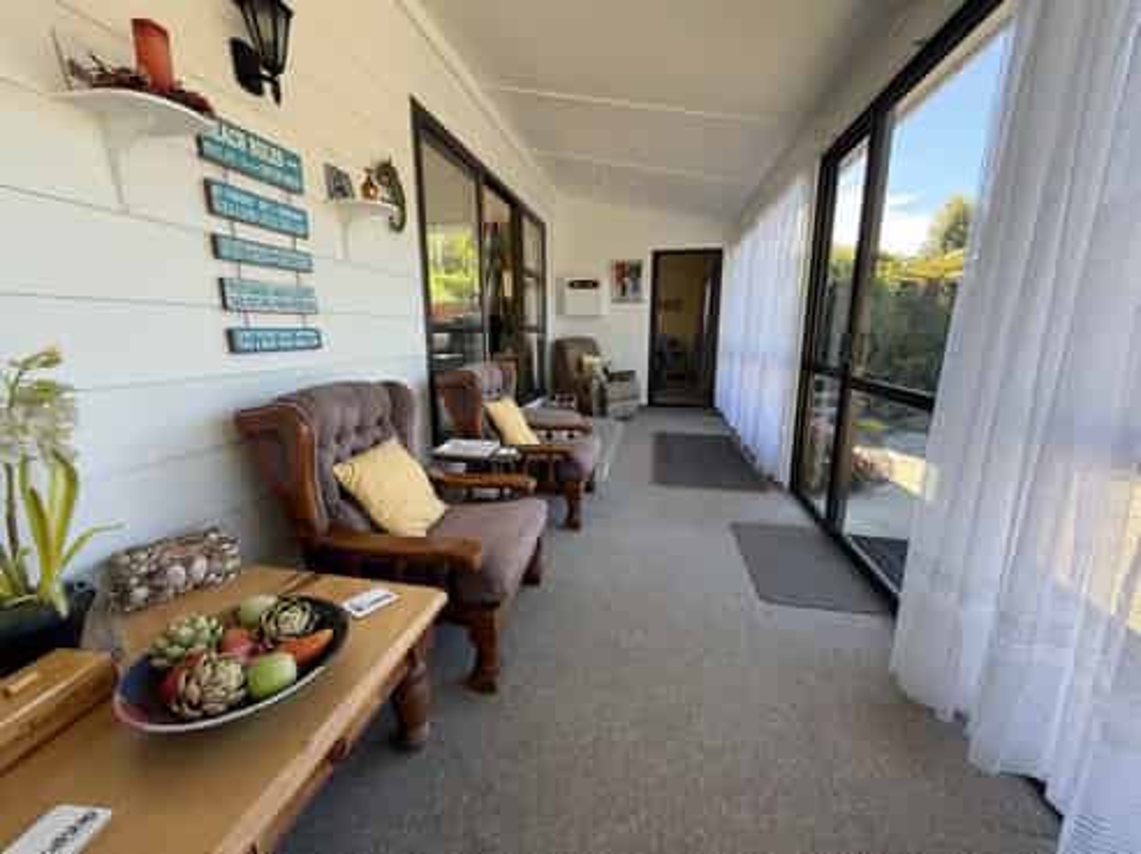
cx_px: 570
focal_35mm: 14
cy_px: 427
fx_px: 461
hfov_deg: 102.1
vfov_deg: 85.6
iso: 50
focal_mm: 2.22
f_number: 2.2
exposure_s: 1/119
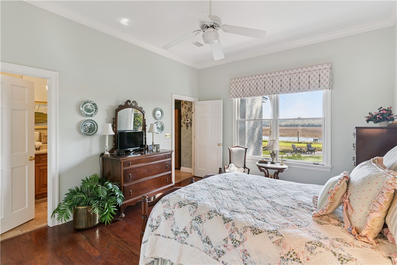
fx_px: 187
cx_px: 198
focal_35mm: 17
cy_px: 132
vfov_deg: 70.4
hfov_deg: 93.3
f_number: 8
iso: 250
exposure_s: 1/10
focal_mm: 17
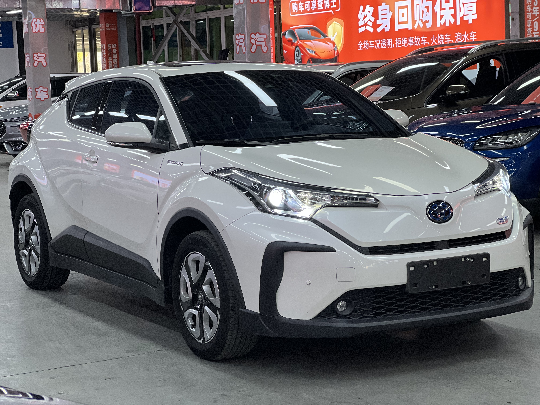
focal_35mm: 77
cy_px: 202
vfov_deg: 19.1
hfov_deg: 25.3
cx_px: 270
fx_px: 1201
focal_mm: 9
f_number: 2.8
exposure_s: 1/100
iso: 250
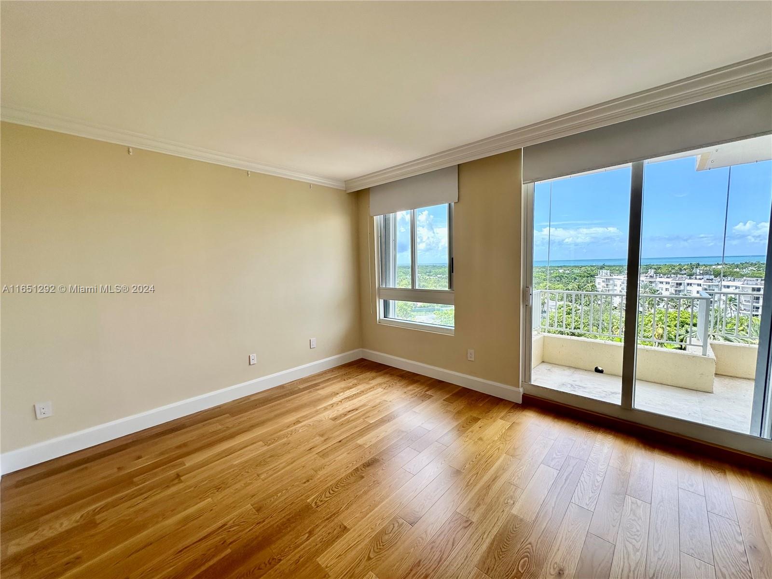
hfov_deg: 102.1
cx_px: 386
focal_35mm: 14
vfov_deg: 85.7
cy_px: 290
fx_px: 312
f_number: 2.2
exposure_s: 1/153
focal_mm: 2.22
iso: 40
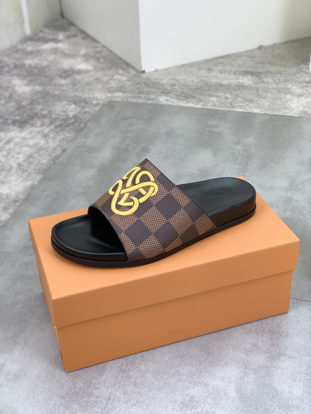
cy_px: 207
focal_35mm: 52
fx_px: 623
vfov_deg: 36.8
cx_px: 156
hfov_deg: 28.0
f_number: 2.4
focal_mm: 6
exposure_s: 1/100
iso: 25
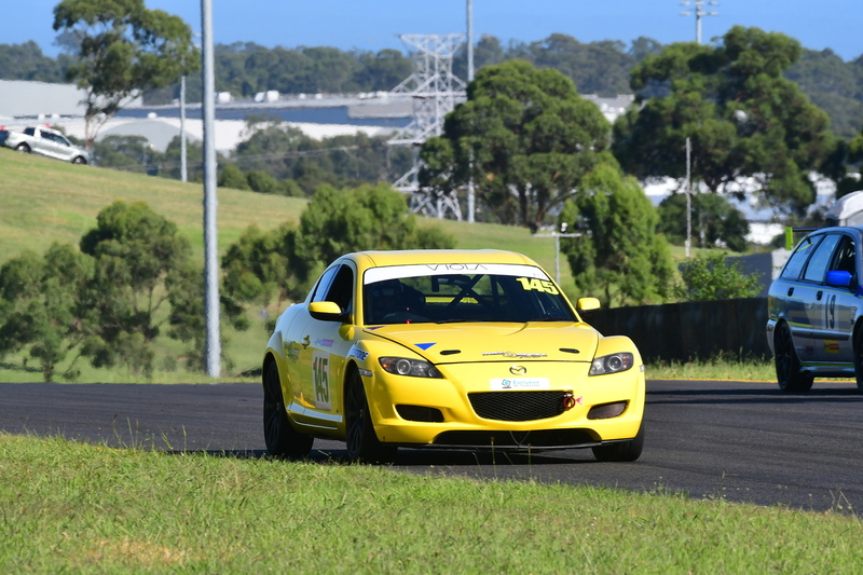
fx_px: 11144
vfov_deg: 3.0
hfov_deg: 4.4
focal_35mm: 465
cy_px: 288
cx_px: 432
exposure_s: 1/640
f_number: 11
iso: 500
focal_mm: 310
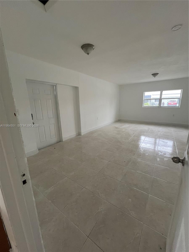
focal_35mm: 13
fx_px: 95
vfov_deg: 106.2
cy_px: 126
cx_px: 94
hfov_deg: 89.9
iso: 200
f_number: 1.8
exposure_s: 1/60
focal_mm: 1.57
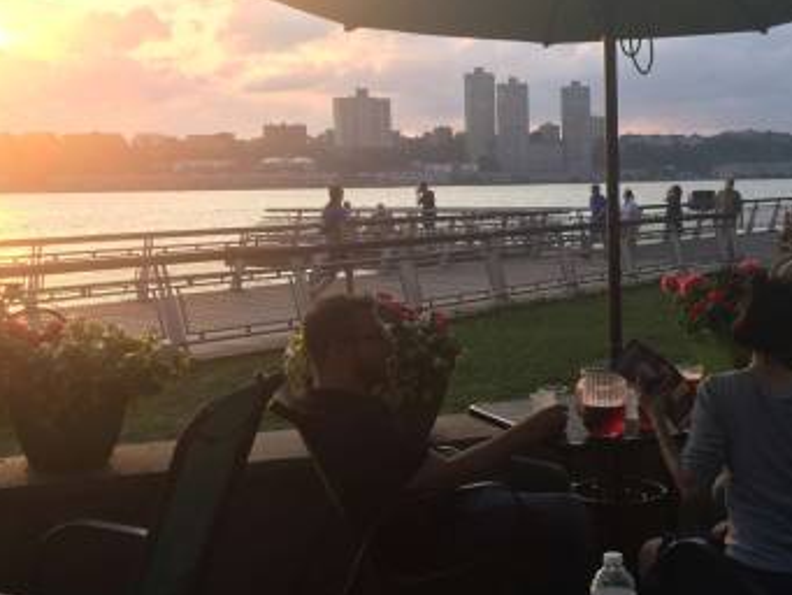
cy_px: 302
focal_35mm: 49
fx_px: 1121
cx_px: 548
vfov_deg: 29.7
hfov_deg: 38.3
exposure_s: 1/520
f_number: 2.2
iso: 32
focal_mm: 4.15
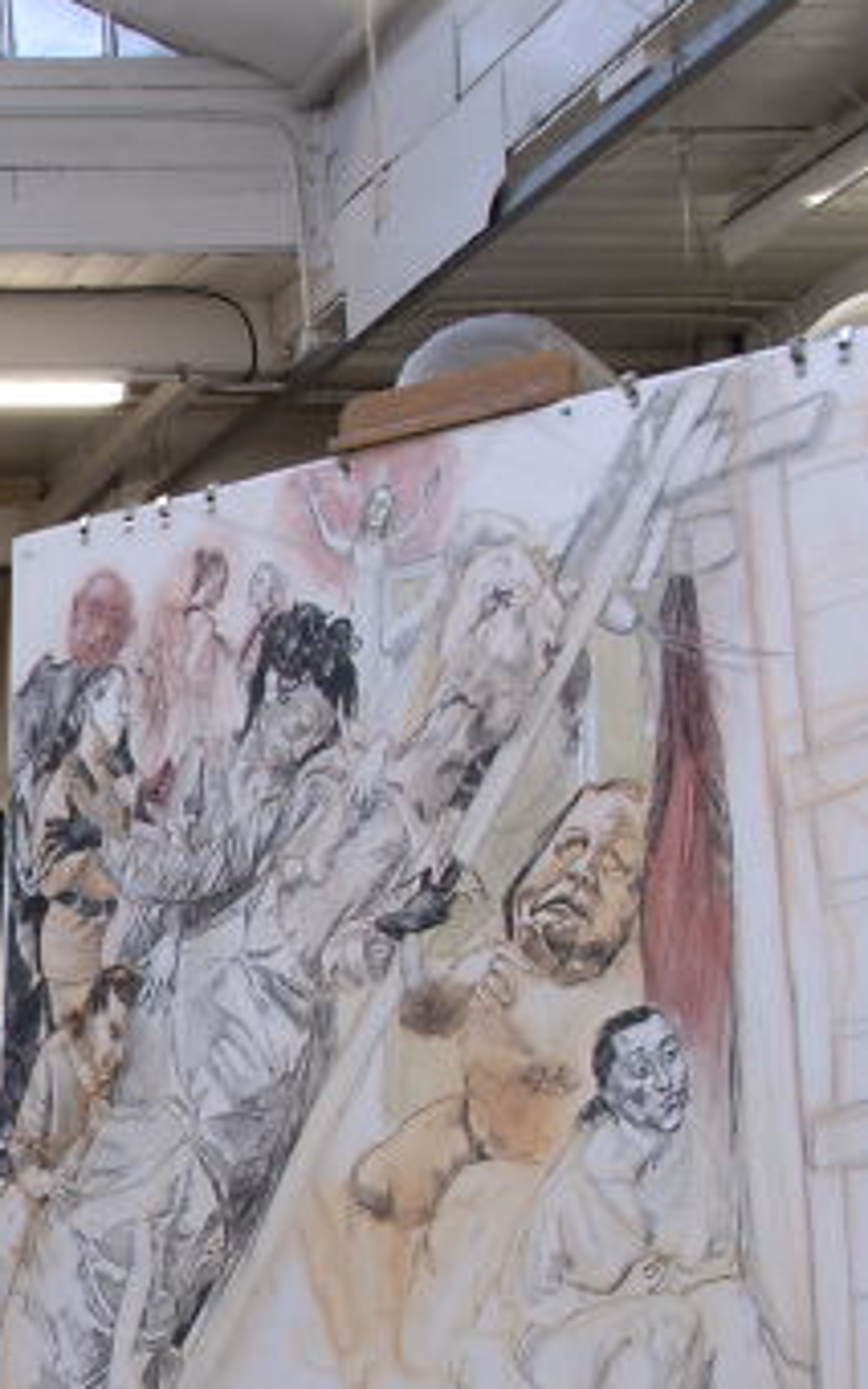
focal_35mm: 79
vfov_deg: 25.9
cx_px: -542
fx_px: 2991
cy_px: 998
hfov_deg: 15.0
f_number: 8
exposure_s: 1/3
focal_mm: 20
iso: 100
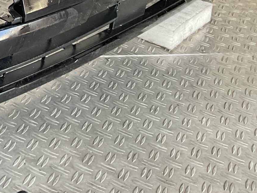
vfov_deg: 15.8
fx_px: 646
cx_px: -104
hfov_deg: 20.1
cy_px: -84
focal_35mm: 87
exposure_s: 1/60
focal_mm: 3
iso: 100
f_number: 1.8
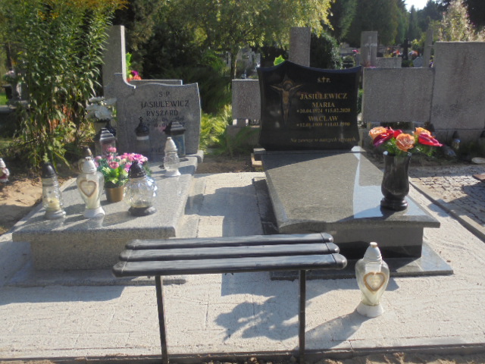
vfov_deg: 41.8
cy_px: 182
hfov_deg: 54.0
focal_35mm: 34
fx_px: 476
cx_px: 242
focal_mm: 6.1
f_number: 4
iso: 100
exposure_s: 1/500
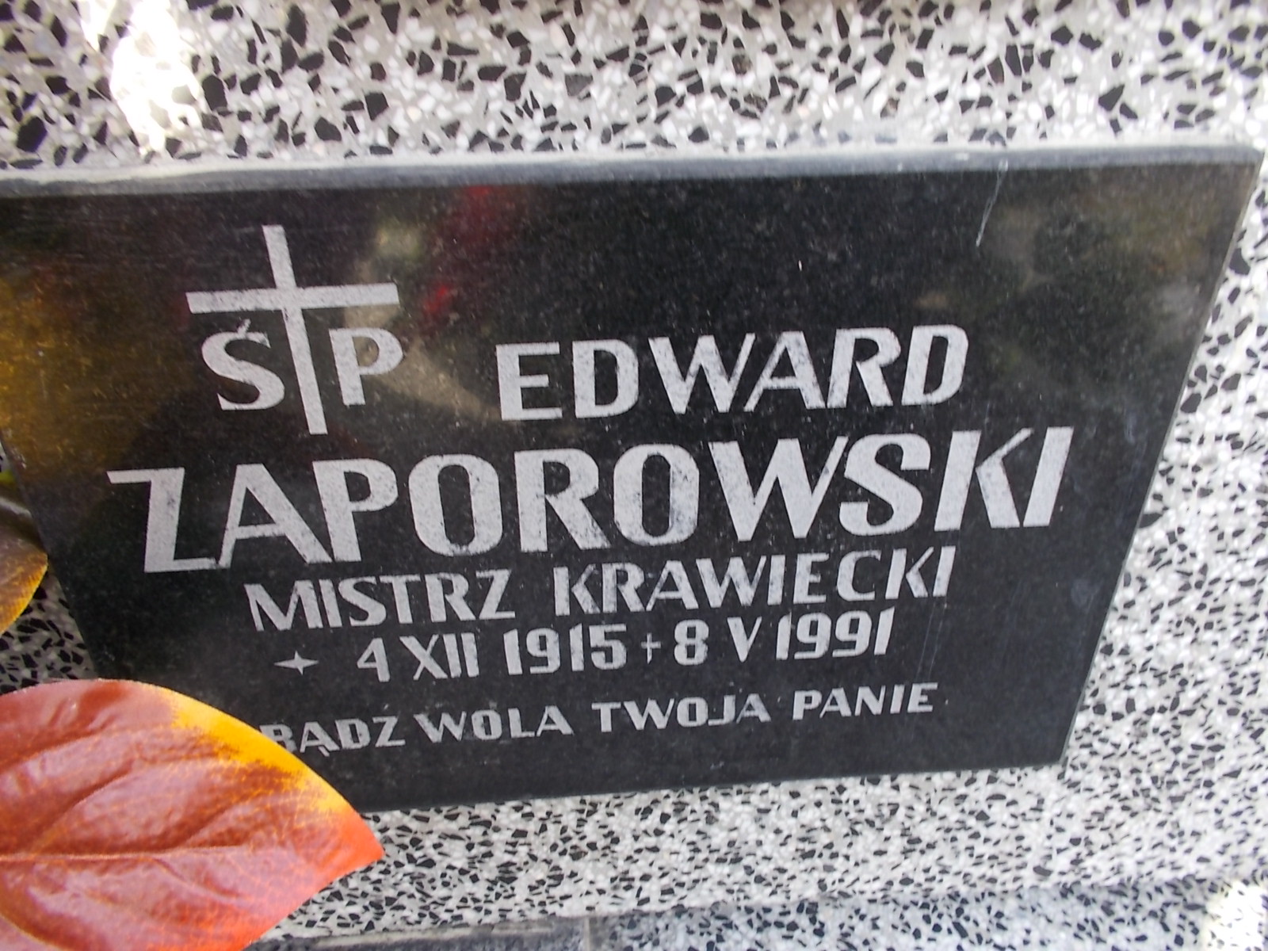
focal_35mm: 26
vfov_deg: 53.1
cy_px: 476
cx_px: 634
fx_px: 952
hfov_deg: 67.3
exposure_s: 1/60
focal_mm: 4.6
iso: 80
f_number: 3.2
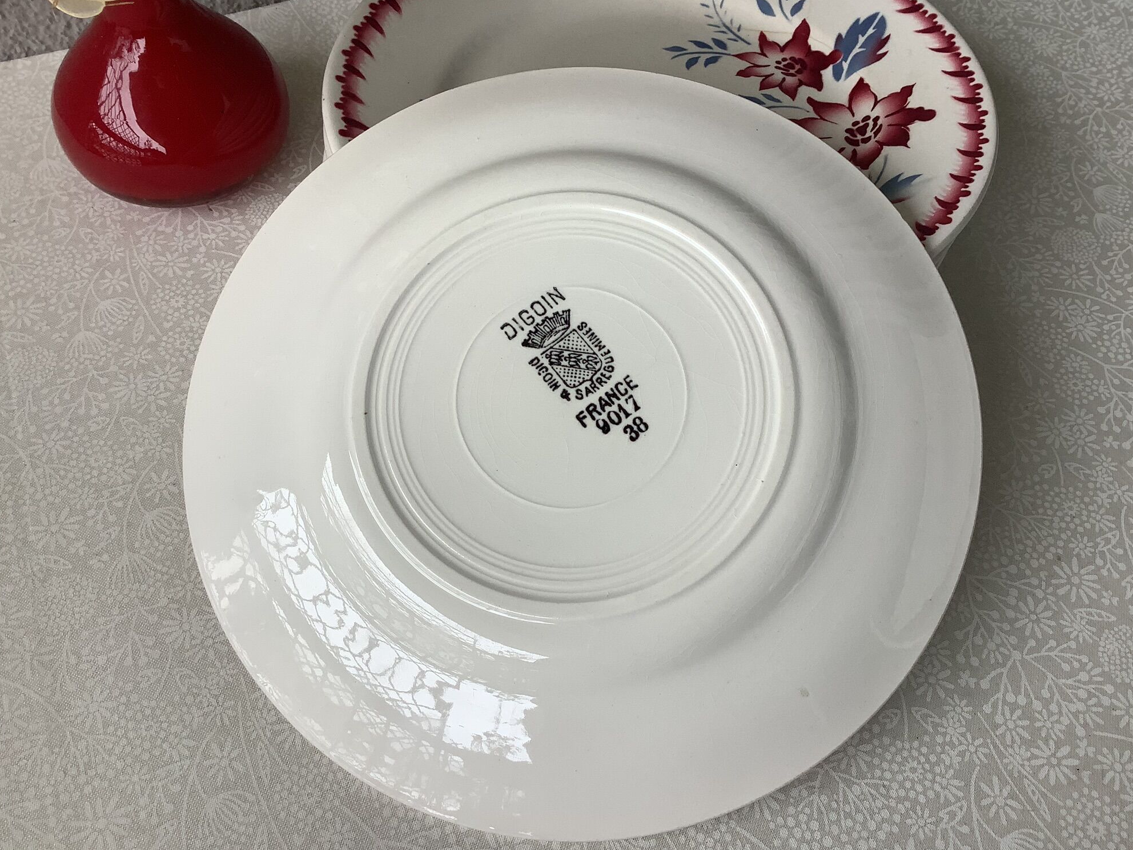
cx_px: 581
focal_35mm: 32
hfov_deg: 56.8
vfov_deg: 44.2
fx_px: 1047
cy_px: 427
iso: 40
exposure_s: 1/120
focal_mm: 3.3
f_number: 2.4
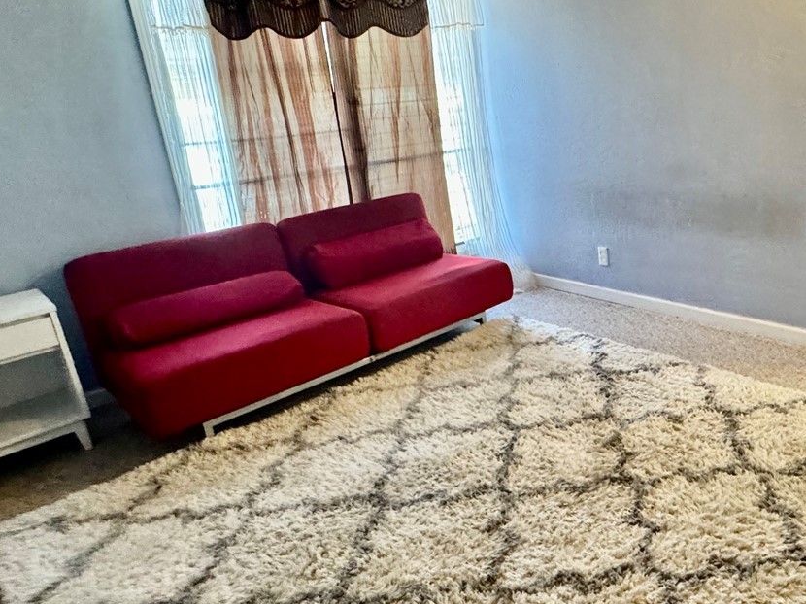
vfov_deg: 51.3
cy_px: 286
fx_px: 628
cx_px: 575
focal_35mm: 27
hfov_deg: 62.6
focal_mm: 2.22
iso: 1000
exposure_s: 1/60
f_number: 2.2
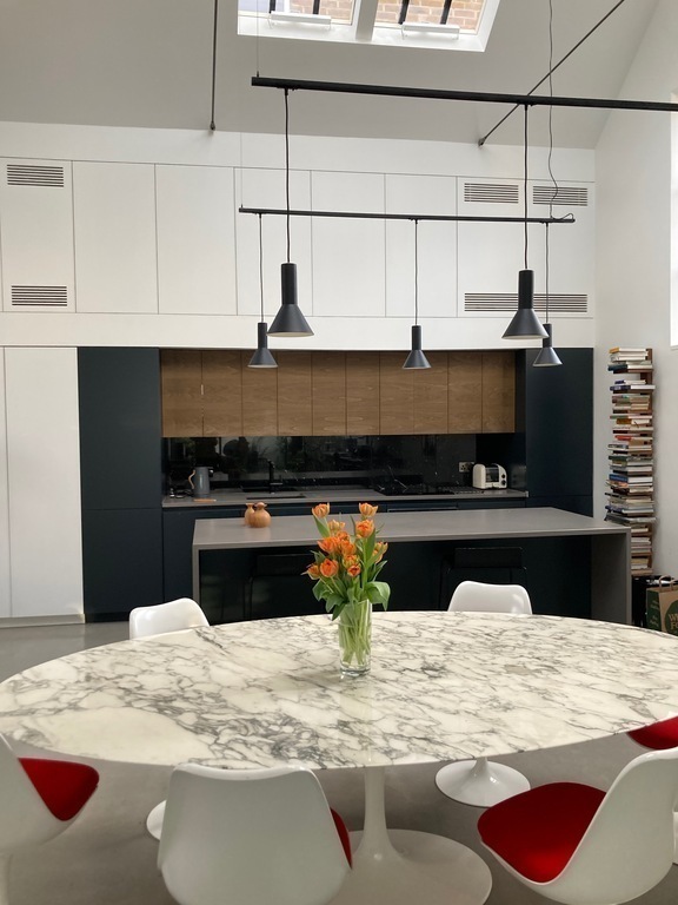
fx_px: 731
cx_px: 339
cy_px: 452
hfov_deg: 49.7
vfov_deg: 63.4
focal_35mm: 28
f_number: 1.8
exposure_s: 1/101
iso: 80
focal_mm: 3.99
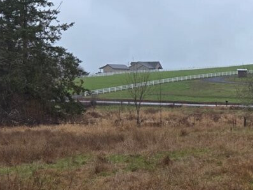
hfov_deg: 23.3
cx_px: 242
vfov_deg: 18.2
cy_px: 119
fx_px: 592
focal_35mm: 81
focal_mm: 5.4
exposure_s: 1/353
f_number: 1.8
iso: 25
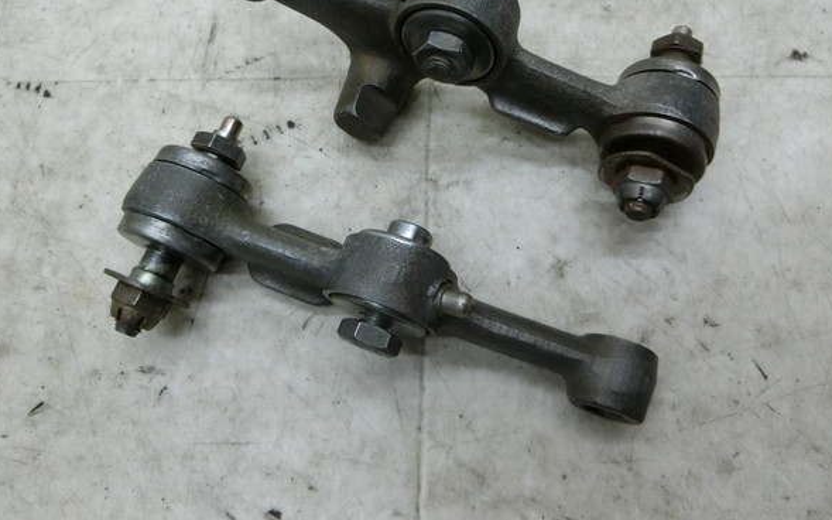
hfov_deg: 68.4
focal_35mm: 27
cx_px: 415
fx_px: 612
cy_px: 205
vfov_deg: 45.7
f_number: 3.5
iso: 400
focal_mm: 4.5
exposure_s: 1/100
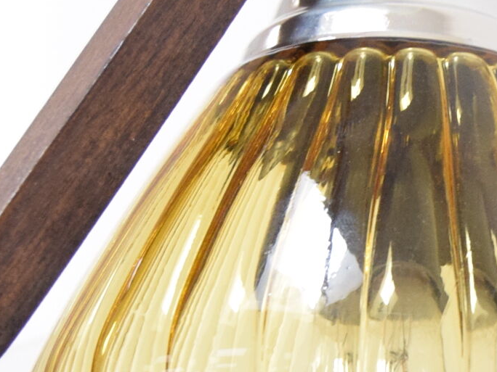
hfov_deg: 13.5
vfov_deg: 10.4
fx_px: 1996
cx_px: 697
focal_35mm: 139
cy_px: 518
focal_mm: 22
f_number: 5.6
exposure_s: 1/125
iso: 1600
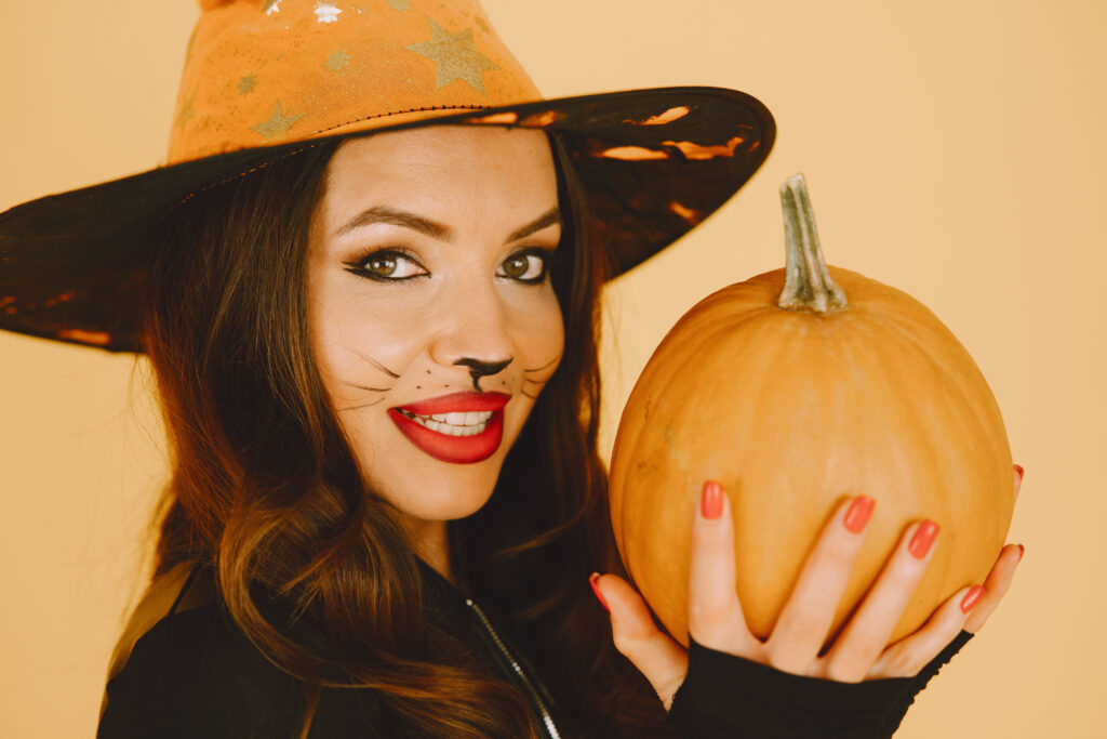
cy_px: 370
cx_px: 554
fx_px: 2614
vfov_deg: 16.1
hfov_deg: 23.9
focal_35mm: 85
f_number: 2.8
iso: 800
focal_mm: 85
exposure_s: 1/400
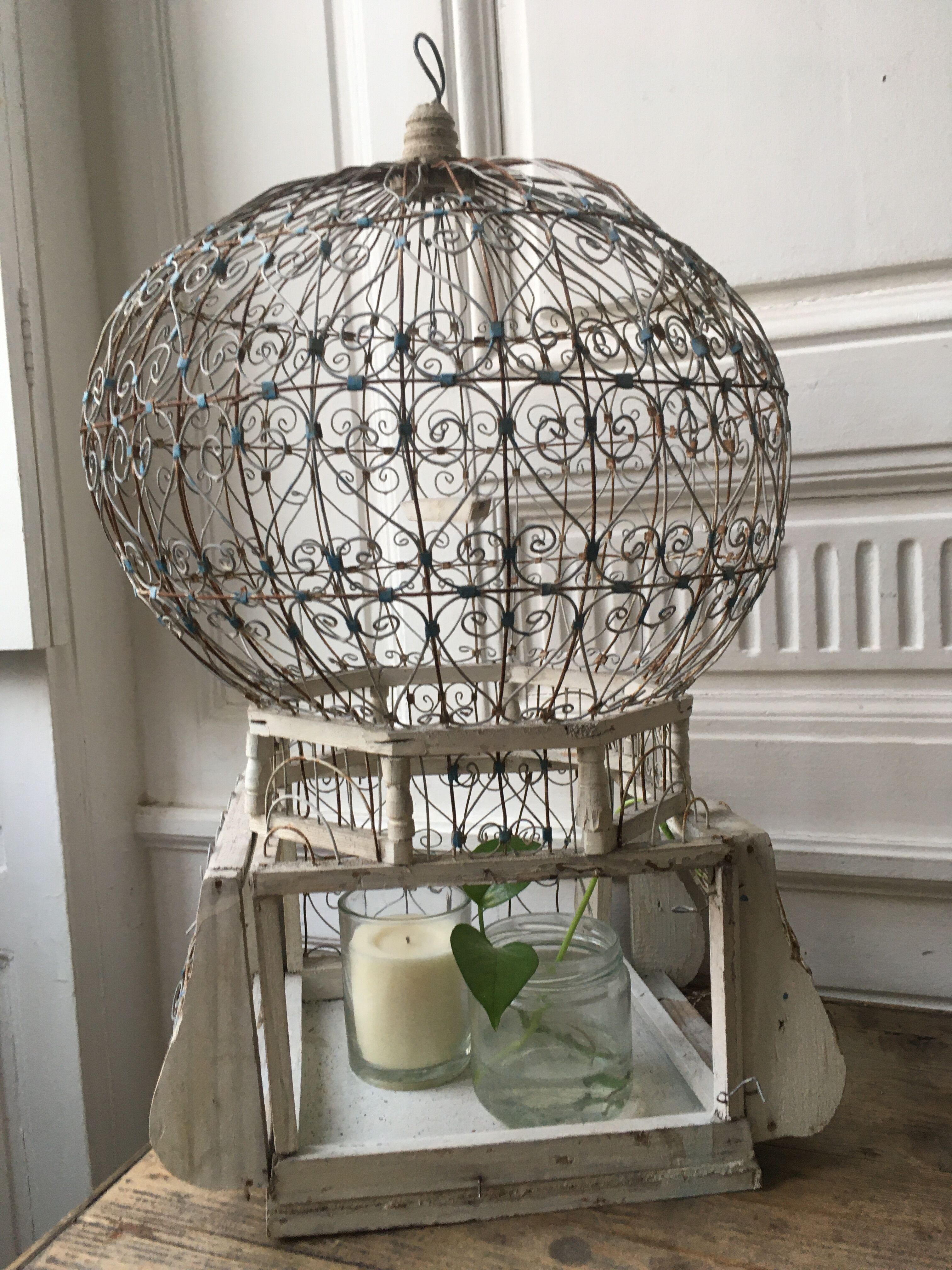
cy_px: 635
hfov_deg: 48.2
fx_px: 1063
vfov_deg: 61.7
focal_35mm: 29
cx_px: 476
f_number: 2.2
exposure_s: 1/33
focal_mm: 4.15
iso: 50
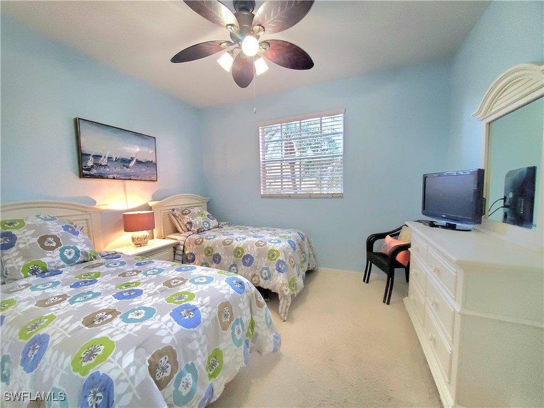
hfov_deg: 106.2
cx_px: 272
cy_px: 204
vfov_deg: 89.9
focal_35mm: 13
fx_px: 204
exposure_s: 1/60.2
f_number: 2.2
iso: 250
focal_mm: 1.8
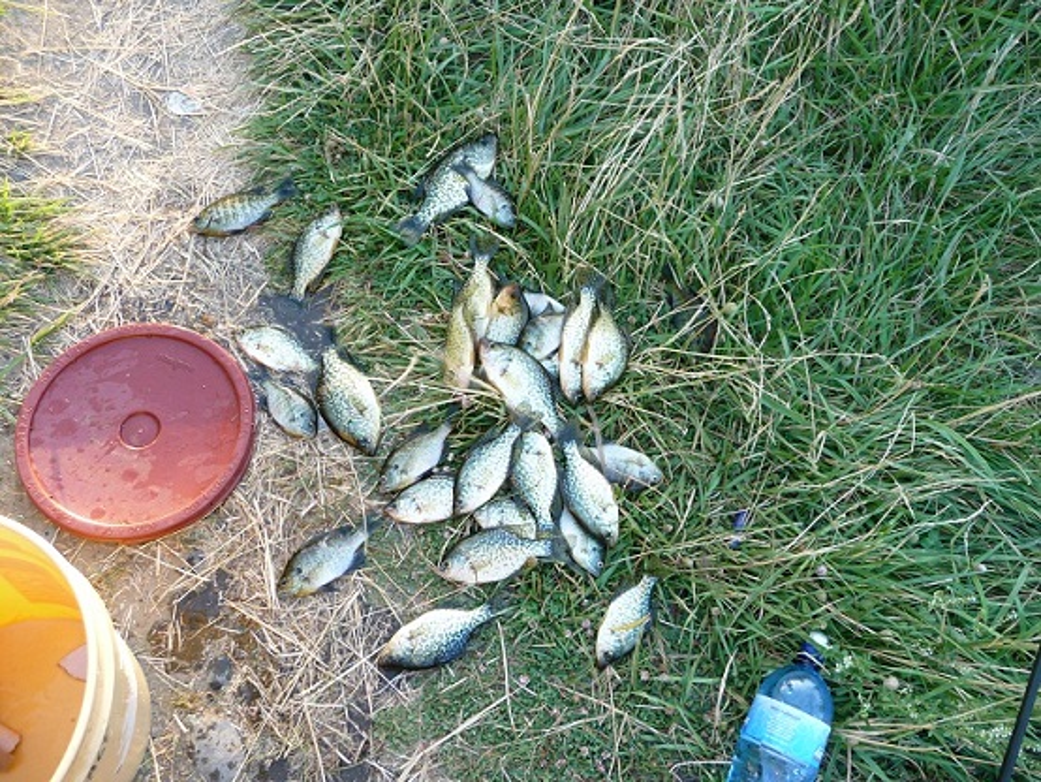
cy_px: 391
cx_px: 520
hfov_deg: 63.4
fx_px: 842
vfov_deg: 49.8
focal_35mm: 28
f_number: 3.3
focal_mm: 4.7
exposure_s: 1/30
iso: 125
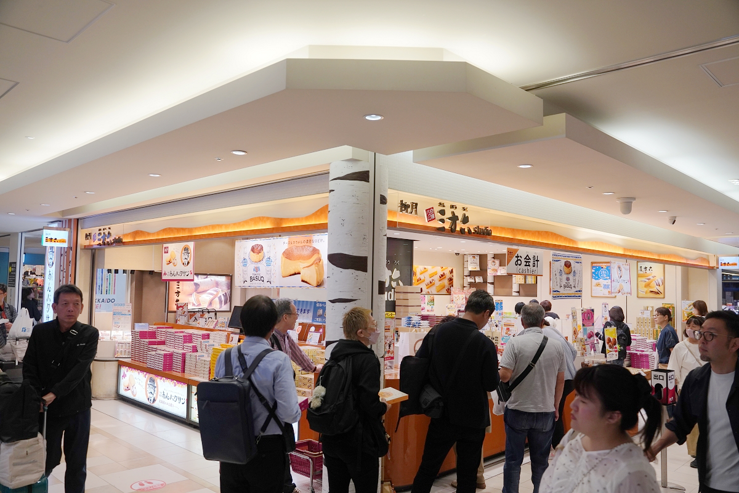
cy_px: 246
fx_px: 575
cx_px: 370
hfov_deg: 65.5
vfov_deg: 46.4
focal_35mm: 28
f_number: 4
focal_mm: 28
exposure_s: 1/160
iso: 800
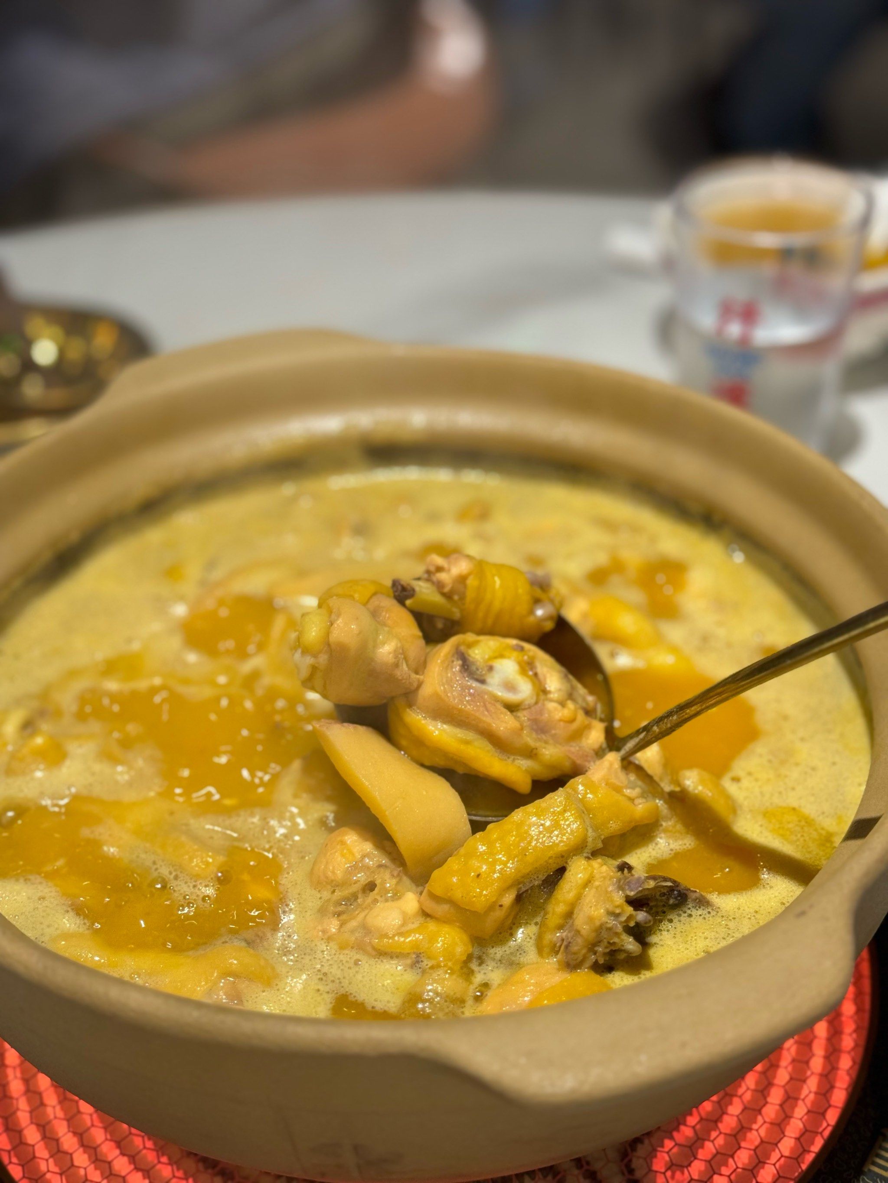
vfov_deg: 39.7
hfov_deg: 30.3
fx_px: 1642
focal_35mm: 48
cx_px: 444
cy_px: 592
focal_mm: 6.86
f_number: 1.78
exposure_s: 1/50
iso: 80
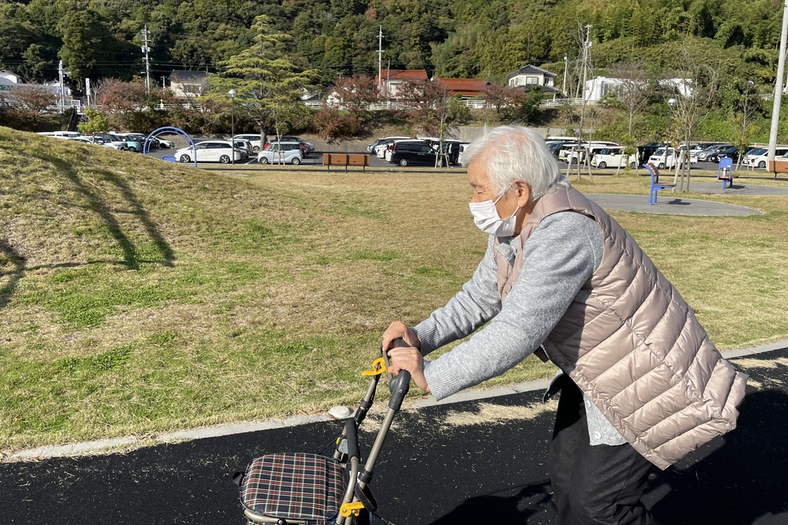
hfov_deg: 65.5
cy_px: 229
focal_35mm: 28
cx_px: 382
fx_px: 613
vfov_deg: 46.3
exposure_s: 1/2817
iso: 32
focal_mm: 4.2
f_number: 1.6
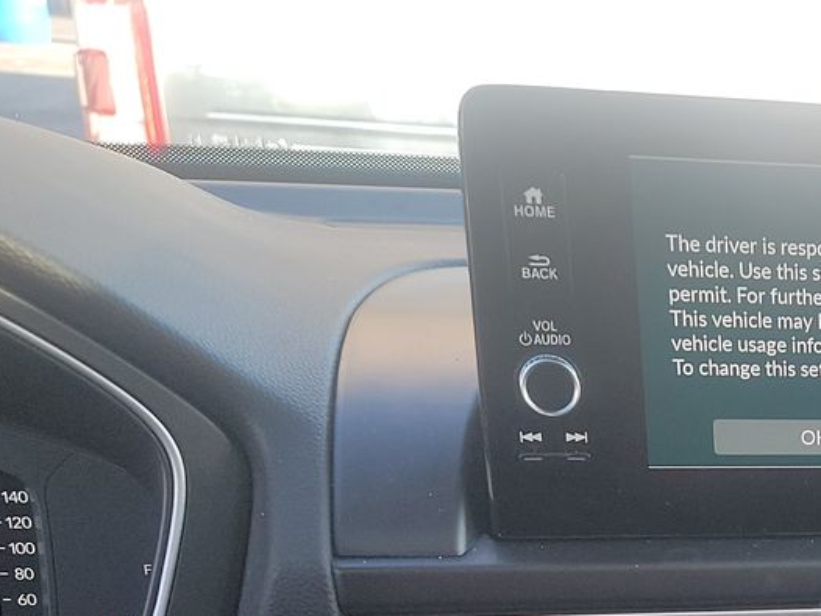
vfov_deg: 18.5
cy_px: 850
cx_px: 1138
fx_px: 1732
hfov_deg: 22.9
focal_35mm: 73
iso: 63
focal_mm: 6.7
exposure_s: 1/59
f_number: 1.8
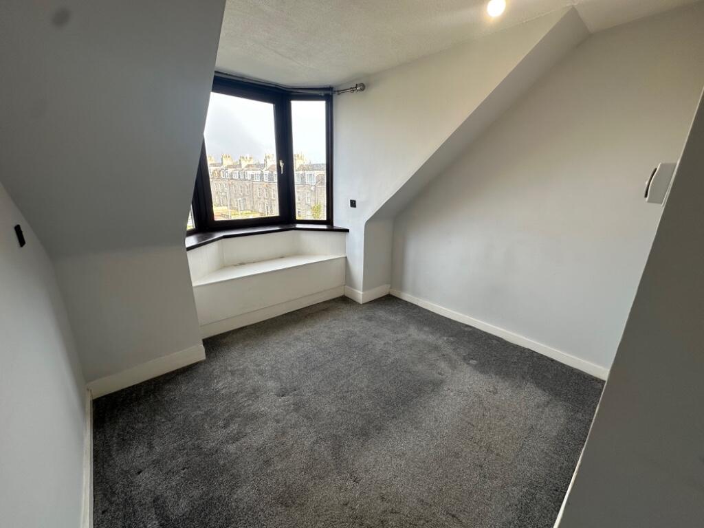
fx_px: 285
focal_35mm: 14
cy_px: 264
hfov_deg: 102.1
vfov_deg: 85.7
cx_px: 352
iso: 50
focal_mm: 2.22
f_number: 2.2
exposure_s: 1/99
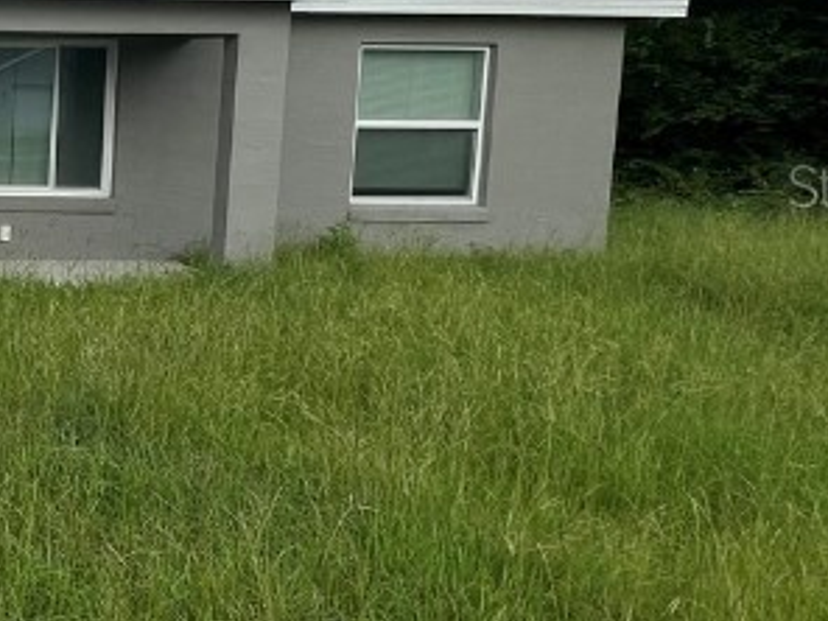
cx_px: -380
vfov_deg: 31.8
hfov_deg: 28.8
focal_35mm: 45
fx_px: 1076
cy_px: 185
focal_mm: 1.57
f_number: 1.8
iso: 32
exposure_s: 1/1845
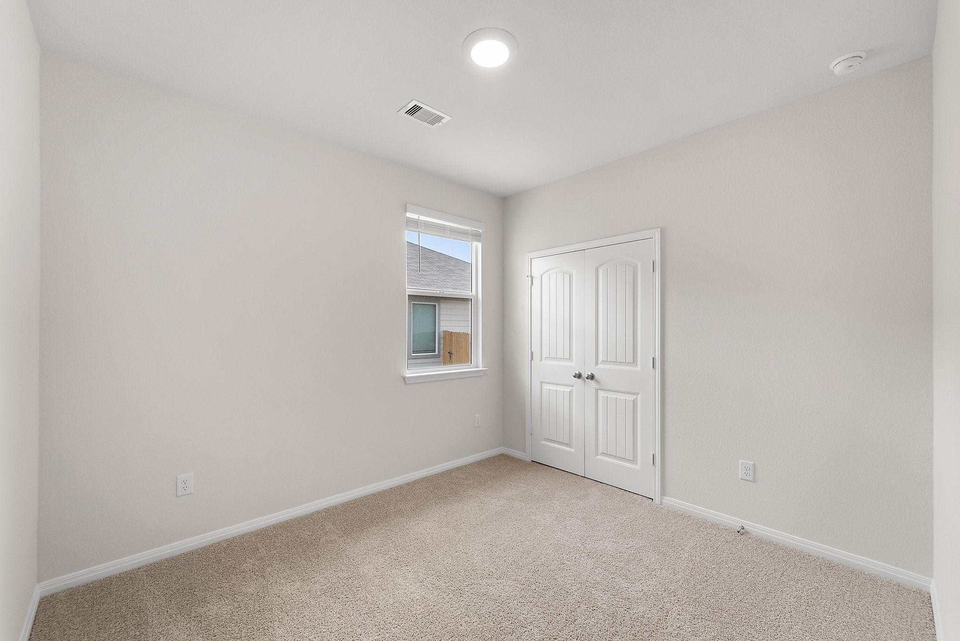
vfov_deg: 81.3
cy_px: 320
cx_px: 480
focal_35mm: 14
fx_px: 373
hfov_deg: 104.2
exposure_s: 1/20
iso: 800
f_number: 11
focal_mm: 14
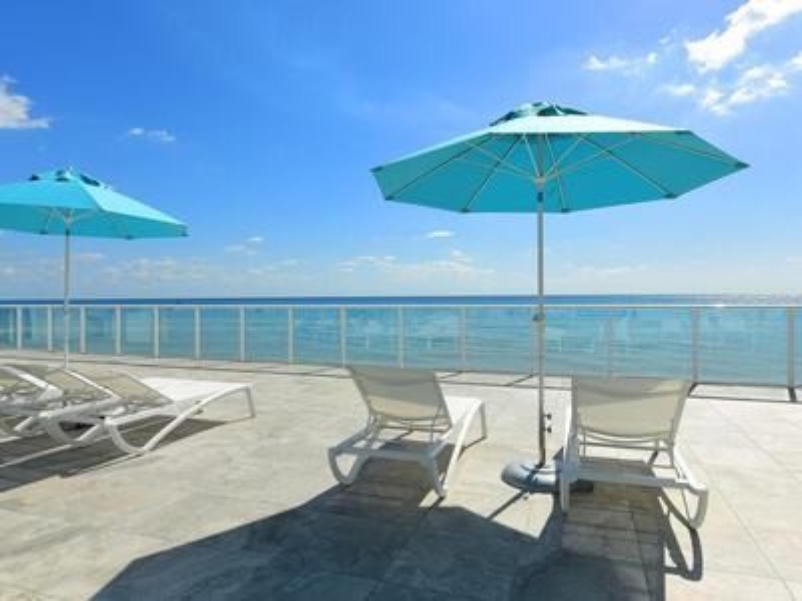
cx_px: 401
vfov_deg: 66.0
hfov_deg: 81.7
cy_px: 300
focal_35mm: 20
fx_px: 463
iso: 250
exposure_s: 1/2000
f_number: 5.6
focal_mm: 20
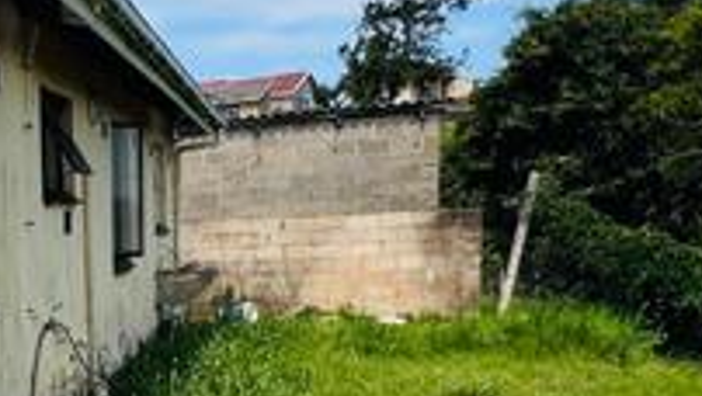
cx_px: -188
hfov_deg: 30.3
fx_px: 1043
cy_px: 365
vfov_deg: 21.0
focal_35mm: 56
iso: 32
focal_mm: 1.57
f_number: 1.8
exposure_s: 1/2016
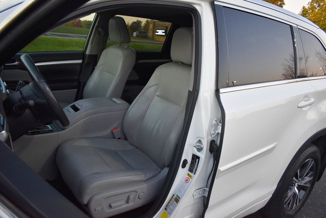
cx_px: 163
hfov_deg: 67.4
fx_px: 245
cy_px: 109
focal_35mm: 27
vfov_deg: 47.9
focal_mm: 18
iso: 800
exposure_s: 1/160
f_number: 3.5
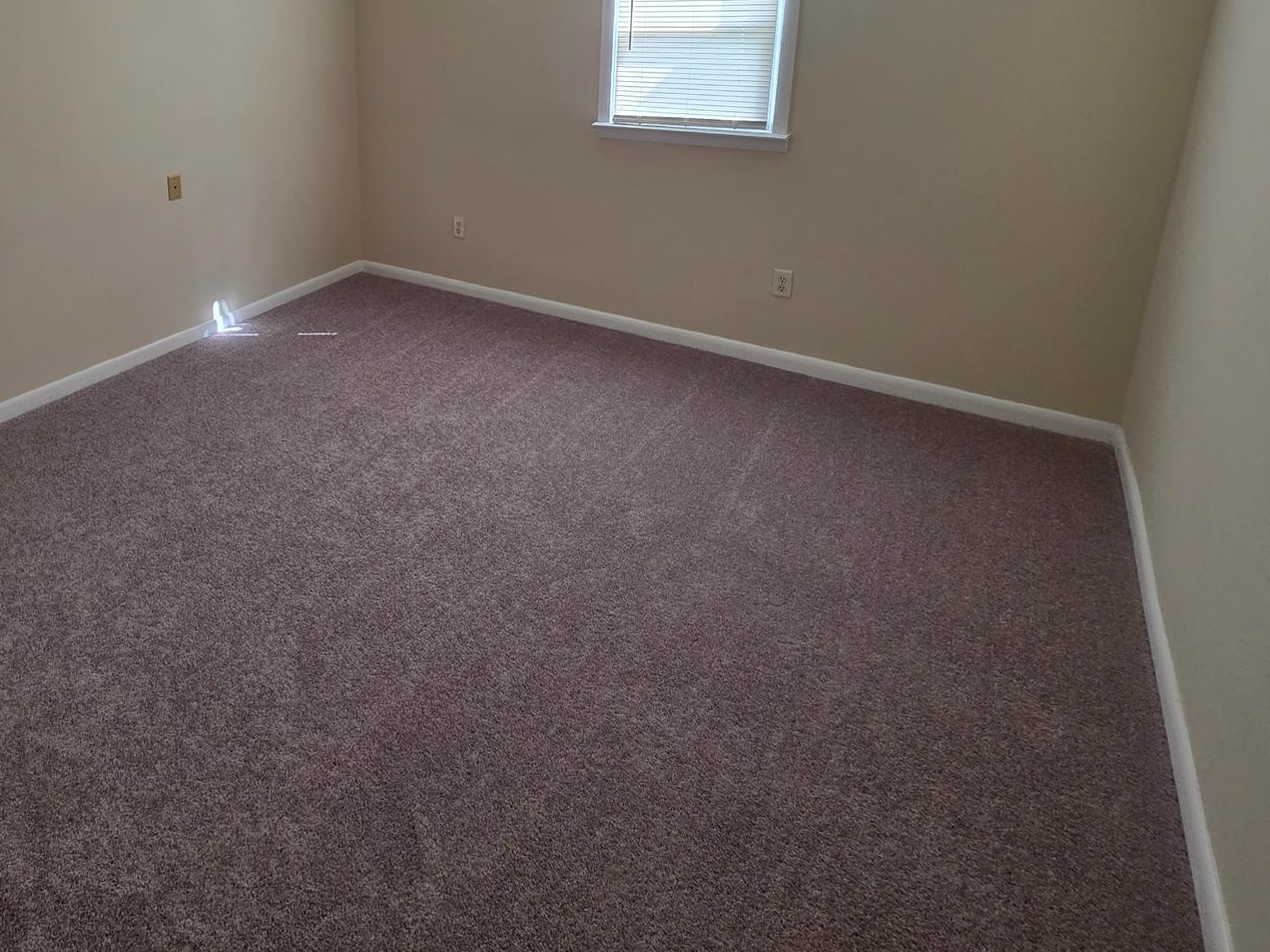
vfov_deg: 59.3
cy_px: 213
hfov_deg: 76.2
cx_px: 412
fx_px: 770
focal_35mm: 21
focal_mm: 2.2
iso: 160
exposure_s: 1/120
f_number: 1.9
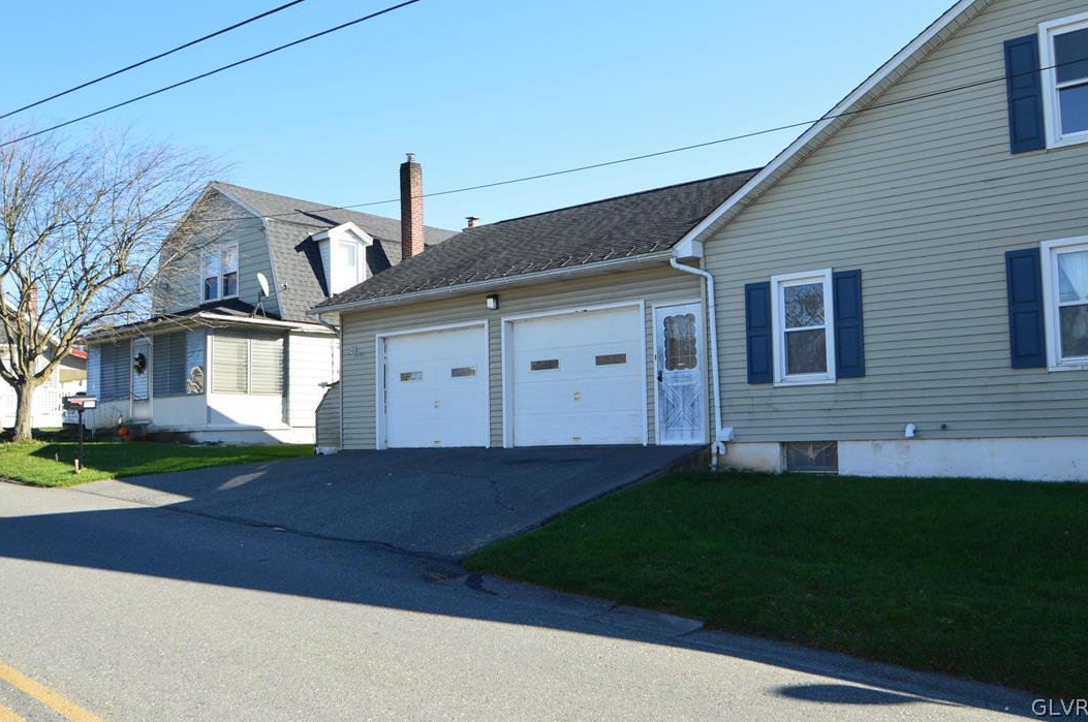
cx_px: 534
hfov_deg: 58.0
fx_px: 981
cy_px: 351
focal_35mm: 33
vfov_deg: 40.4
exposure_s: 1/250
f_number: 10
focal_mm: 21
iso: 400
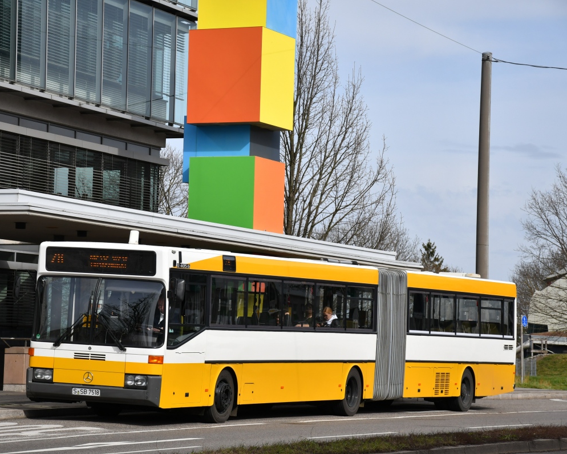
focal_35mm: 119
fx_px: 1997
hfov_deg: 16.2
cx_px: 243
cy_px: 226
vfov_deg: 13.0
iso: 400
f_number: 7.1
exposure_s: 1/2000
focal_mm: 70
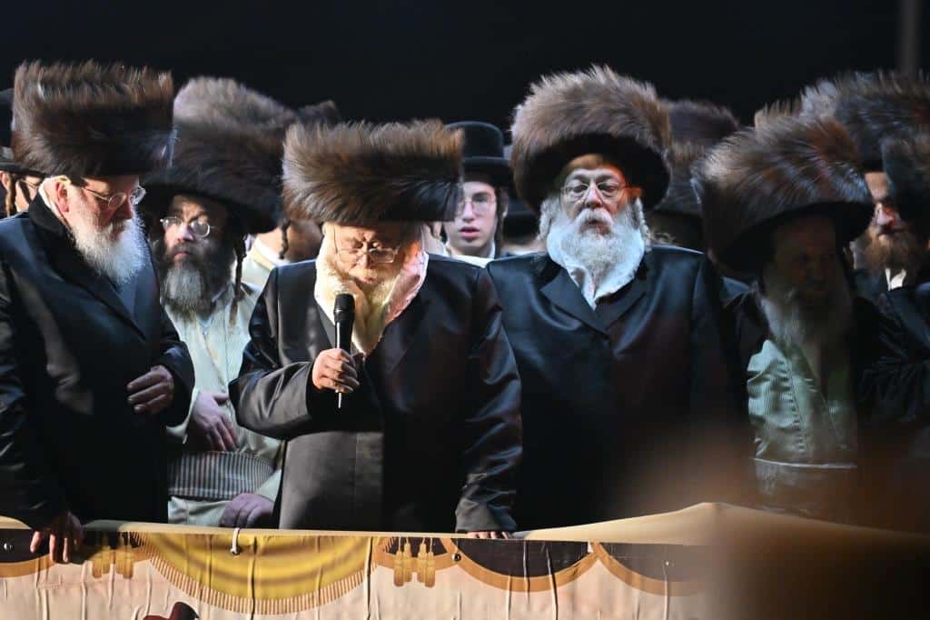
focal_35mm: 300
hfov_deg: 6.9
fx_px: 7747
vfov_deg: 4.6
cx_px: 465
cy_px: 310
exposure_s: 1/160
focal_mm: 200
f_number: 2.8
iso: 1250
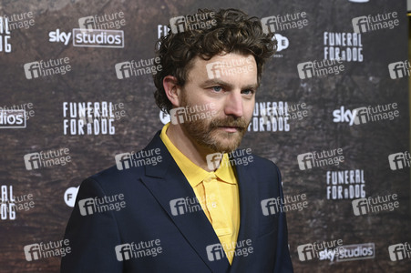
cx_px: 206
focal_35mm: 70
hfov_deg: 28.9
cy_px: 136
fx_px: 799
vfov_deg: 19.4
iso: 400
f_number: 6.3
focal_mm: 70
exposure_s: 1/200
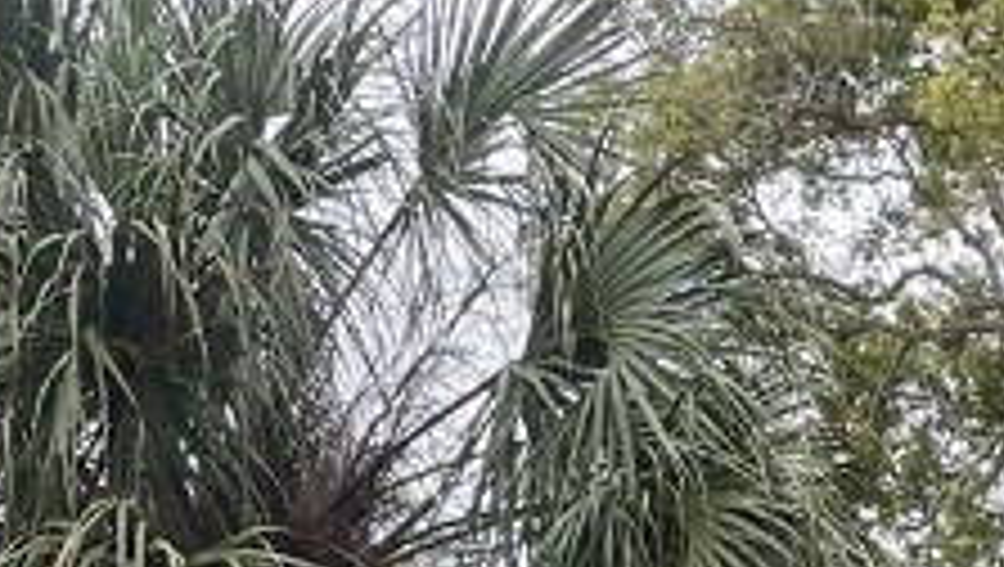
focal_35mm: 125
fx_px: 3331
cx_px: 1157
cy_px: 1467
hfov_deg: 16.5
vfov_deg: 8.7
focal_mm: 5.1
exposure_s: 1/121
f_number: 1.6
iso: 40
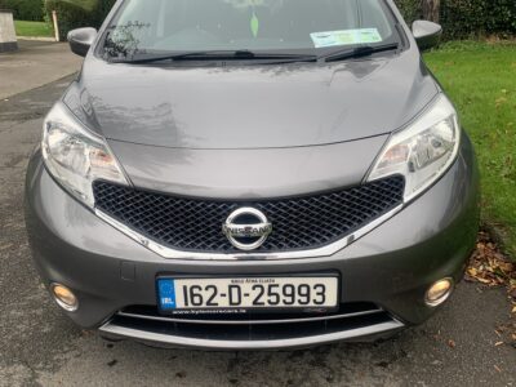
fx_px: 388
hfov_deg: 67.3
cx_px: 258
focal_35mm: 26
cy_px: 194
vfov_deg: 53.1
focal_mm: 4.25
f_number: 1.8
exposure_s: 1/422
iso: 25
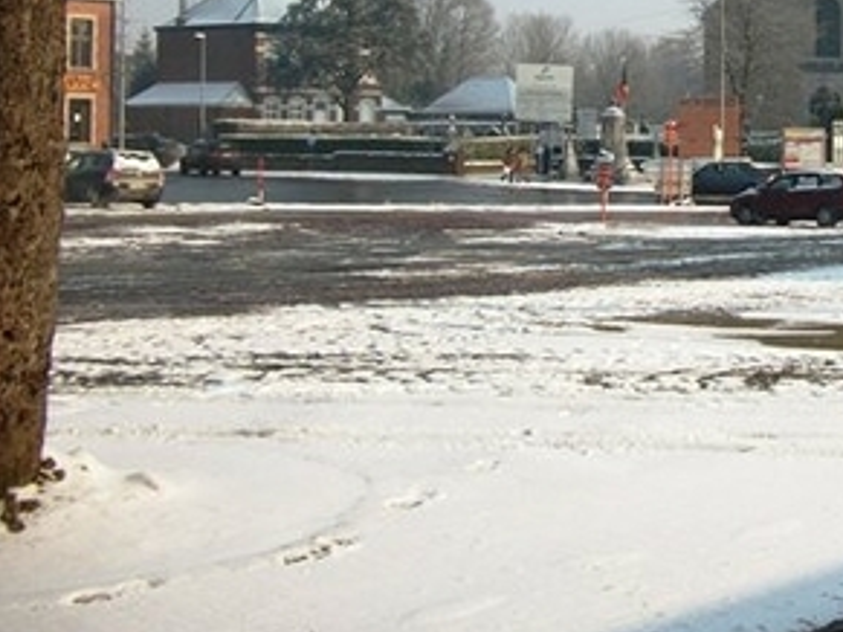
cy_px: 70
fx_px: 1607
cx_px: 860
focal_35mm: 66
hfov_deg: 27.6
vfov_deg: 21.8
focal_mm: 5.7
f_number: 8.8
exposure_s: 1/160
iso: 80
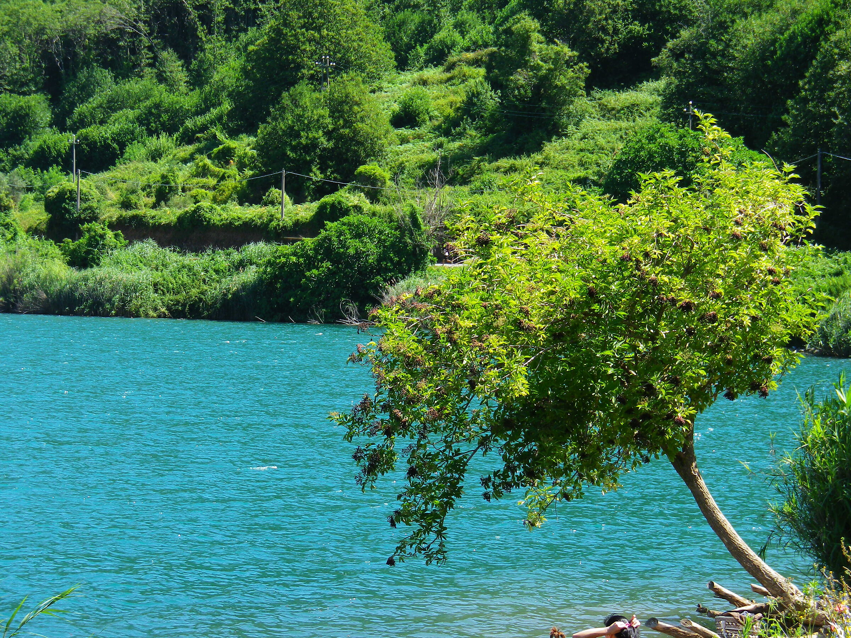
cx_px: 426
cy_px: 319
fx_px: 3638
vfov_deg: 10.0
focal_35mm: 148
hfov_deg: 13.3
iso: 80
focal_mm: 26.2
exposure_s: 1/125
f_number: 5.6
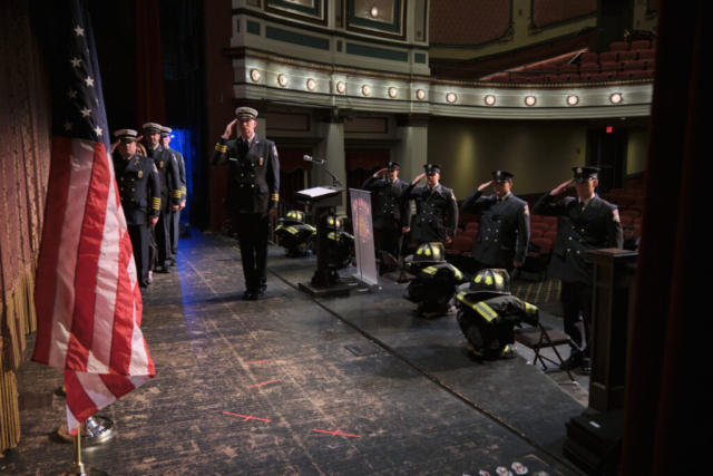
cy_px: 238
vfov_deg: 42.3
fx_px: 614
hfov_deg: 60.3
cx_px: 356
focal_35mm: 31
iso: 1600
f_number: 2.8
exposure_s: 1/125
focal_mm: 20.5
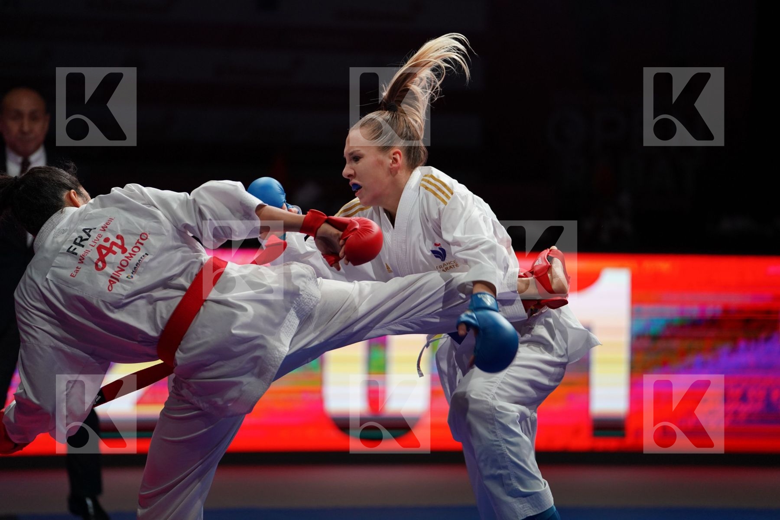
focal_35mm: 176
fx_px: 3813
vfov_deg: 7.8
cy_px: 260
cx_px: 390
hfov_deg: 11.7
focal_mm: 176
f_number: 2.8
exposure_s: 1/1000
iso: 2000
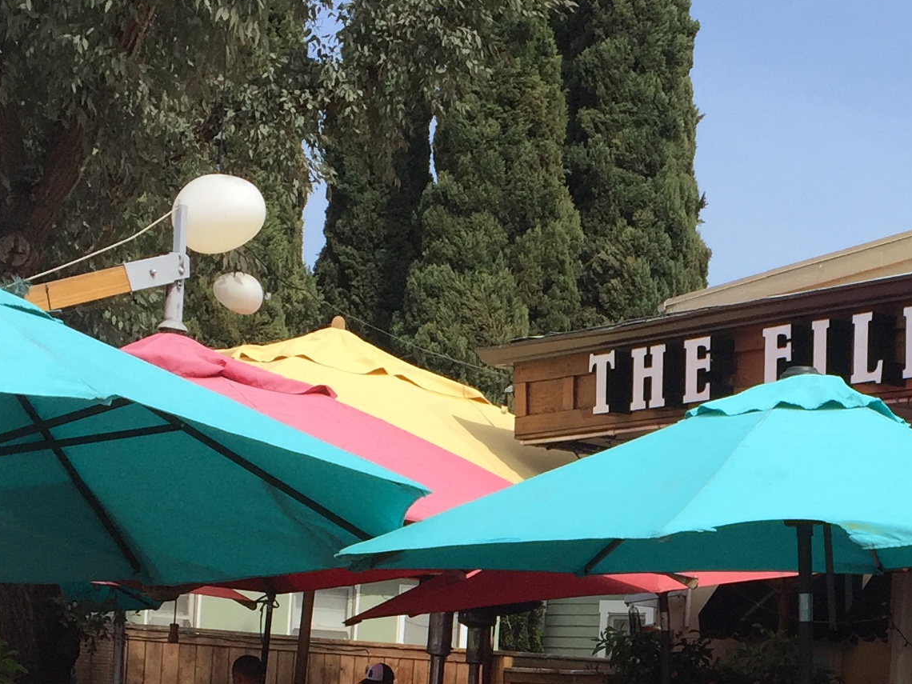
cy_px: 724
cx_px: 814
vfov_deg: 17.3
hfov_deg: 23.0
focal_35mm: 83
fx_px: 2187
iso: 32
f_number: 2.2
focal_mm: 4.15
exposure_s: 1/1883
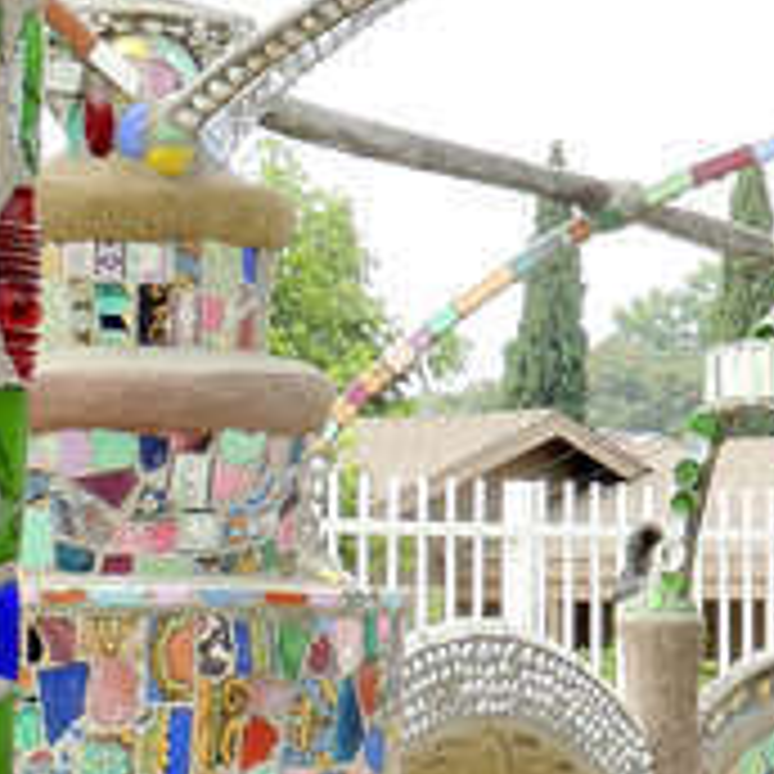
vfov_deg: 8.4
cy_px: -256
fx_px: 5186
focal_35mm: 205
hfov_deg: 8.3
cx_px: 1328
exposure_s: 1/60
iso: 100
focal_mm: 8.9
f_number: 8
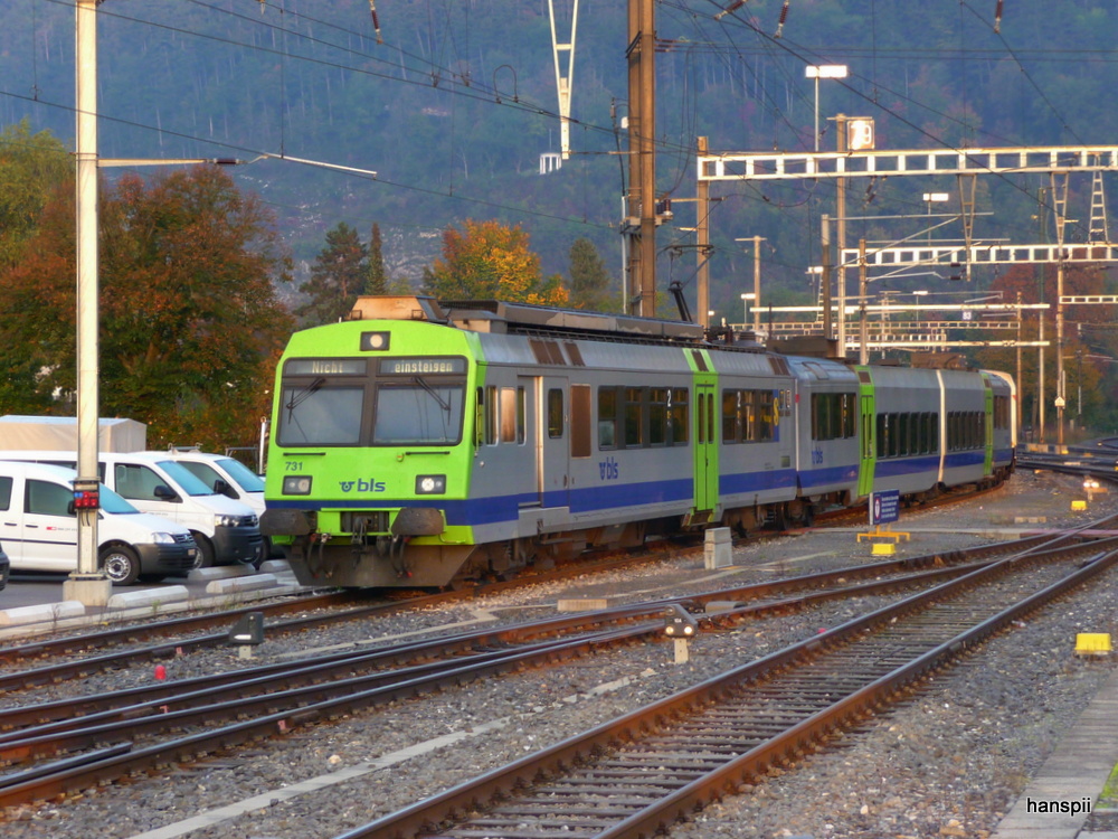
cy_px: 420
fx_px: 3327
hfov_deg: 19.1
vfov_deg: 14.4
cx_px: 559
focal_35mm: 103
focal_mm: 17.5
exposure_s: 1/50
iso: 160
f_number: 4.7
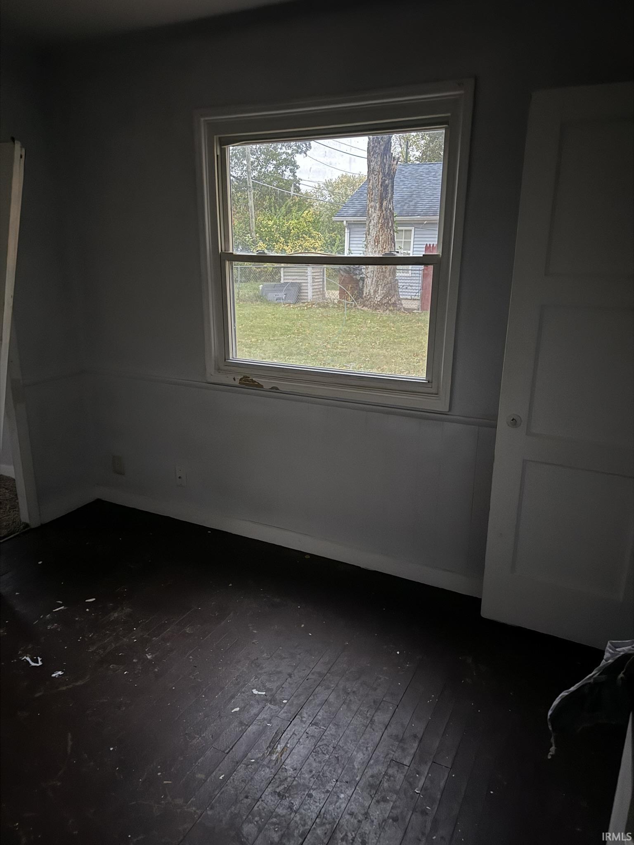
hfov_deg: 56.8
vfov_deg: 71.6
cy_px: 422
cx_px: 317
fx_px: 586
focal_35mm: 24
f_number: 1.78
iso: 1250
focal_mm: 6.76
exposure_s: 1/9
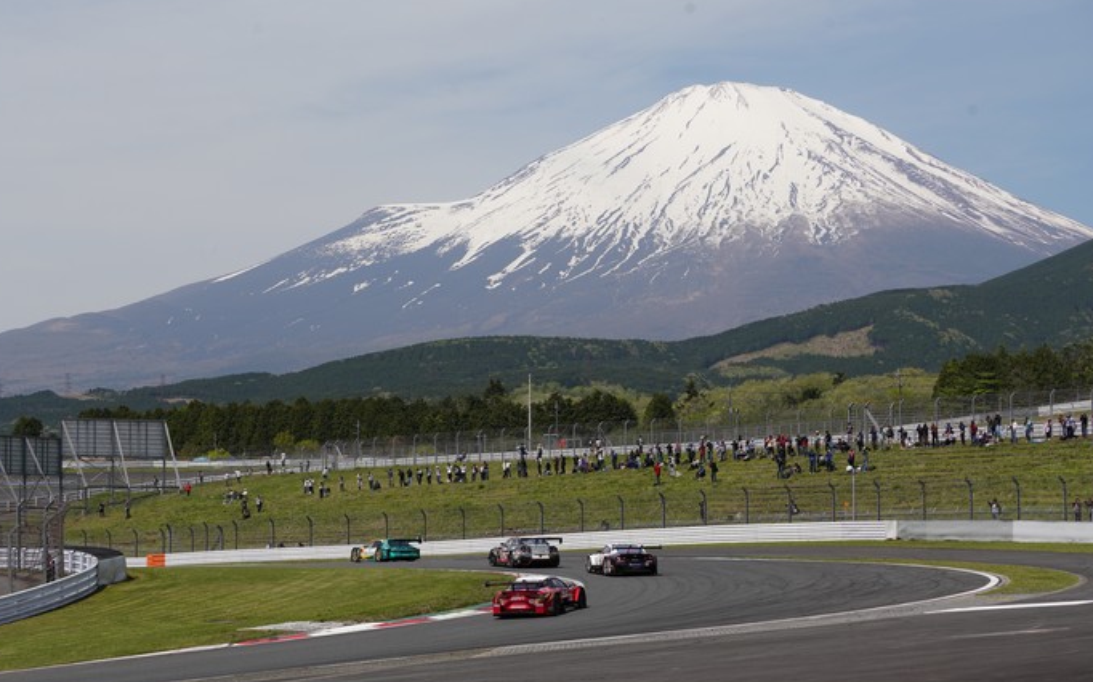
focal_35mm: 85
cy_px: 373
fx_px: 2532
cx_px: 527
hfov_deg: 24.4
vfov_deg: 15.4
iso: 200
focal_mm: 79
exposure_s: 1/640
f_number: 9
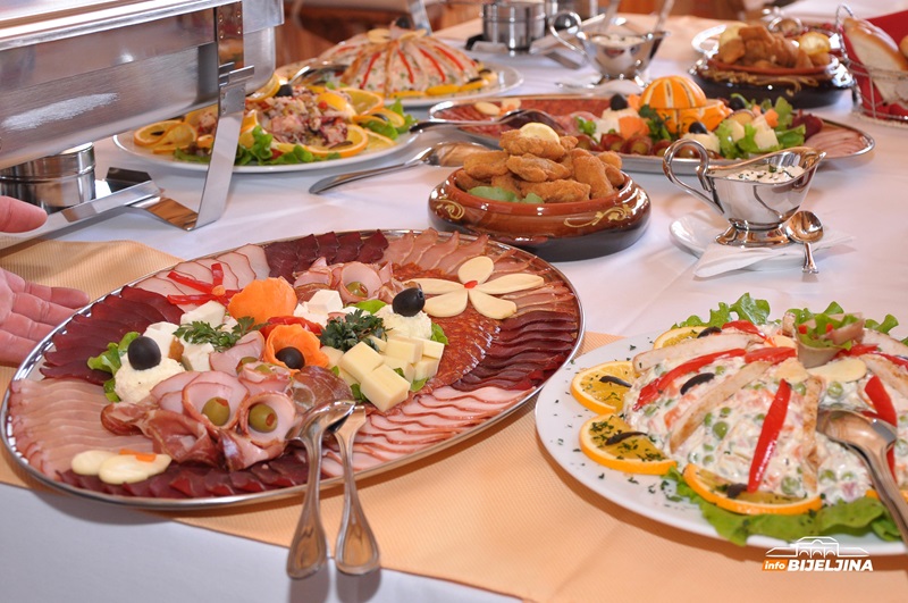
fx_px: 1209
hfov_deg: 41.2
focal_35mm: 48
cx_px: 454
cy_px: 302
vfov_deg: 28.0
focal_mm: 32
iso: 400
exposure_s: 1/60
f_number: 5
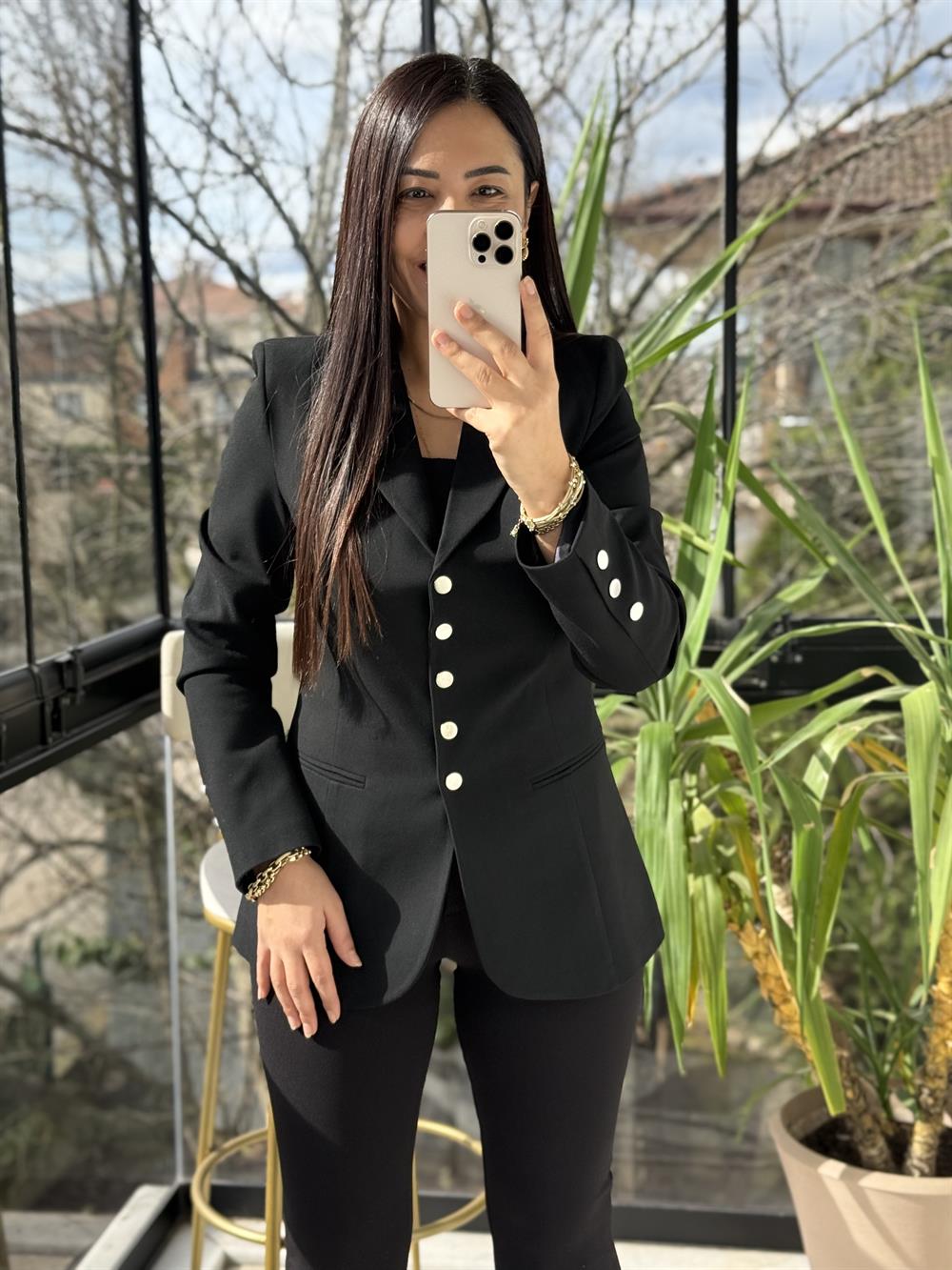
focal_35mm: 48
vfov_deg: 39.7
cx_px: 476
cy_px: 635
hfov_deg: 30.3
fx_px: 1760
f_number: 1.78
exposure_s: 1/1041
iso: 100
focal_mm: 6.76
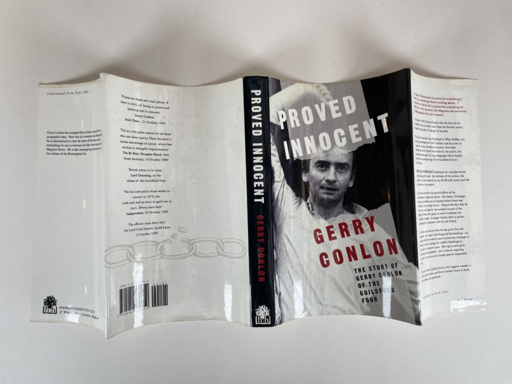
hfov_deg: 67.3
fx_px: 385
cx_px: 256
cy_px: 192
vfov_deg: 53.1
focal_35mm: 26
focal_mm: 4.2
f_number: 1.6
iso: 32
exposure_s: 1/129
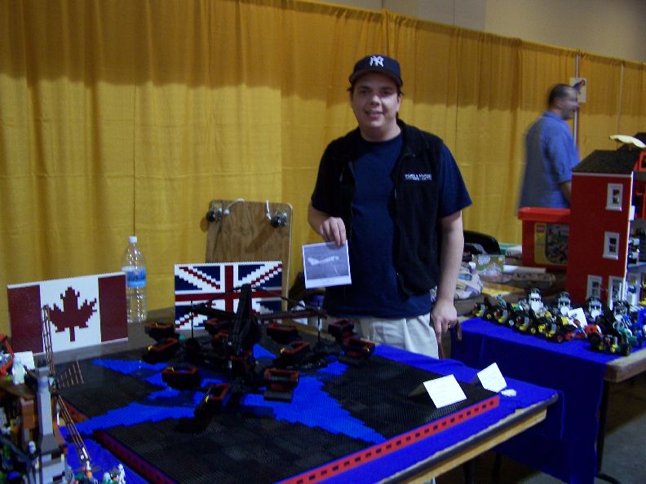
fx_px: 709
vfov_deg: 37.7
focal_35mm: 38
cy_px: 242
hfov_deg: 49.0
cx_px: 323
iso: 140
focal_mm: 6.3
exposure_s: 1/8
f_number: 2.8
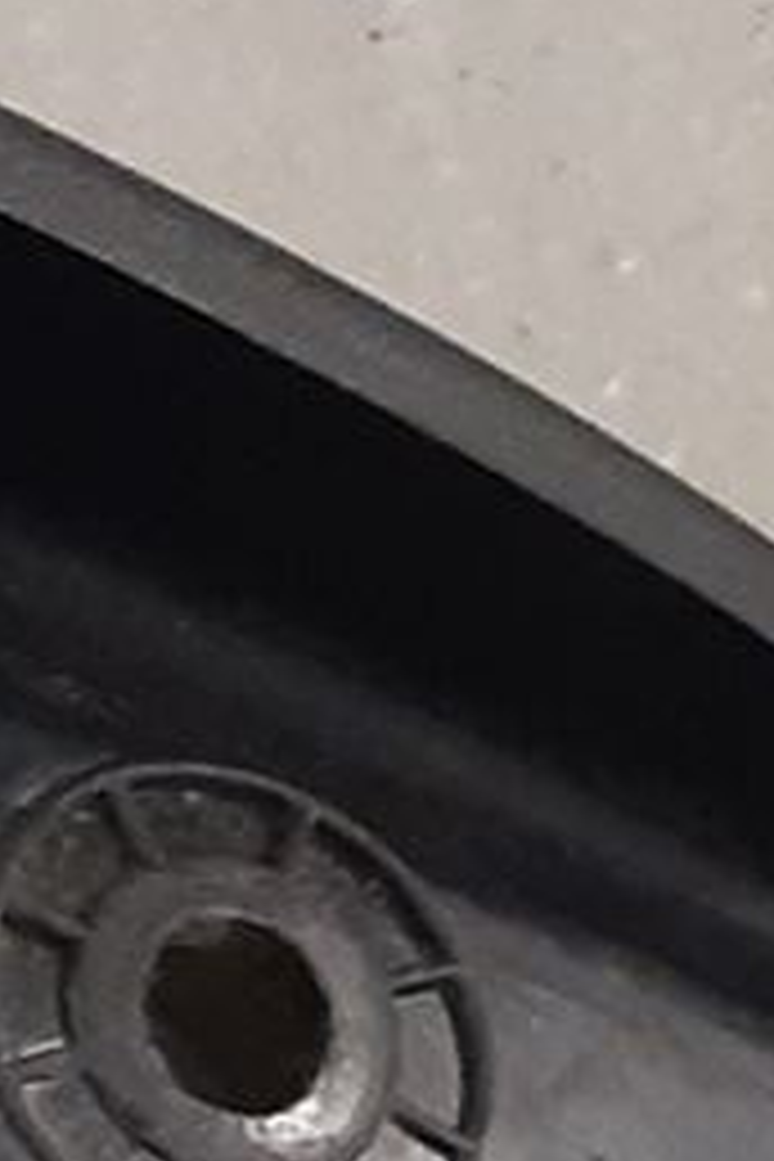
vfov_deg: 9.5
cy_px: 981
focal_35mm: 215
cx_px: -3141
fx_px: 6933
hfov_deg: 5.1
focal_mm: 3.93
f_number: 1.7
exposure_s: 1/50
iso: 200
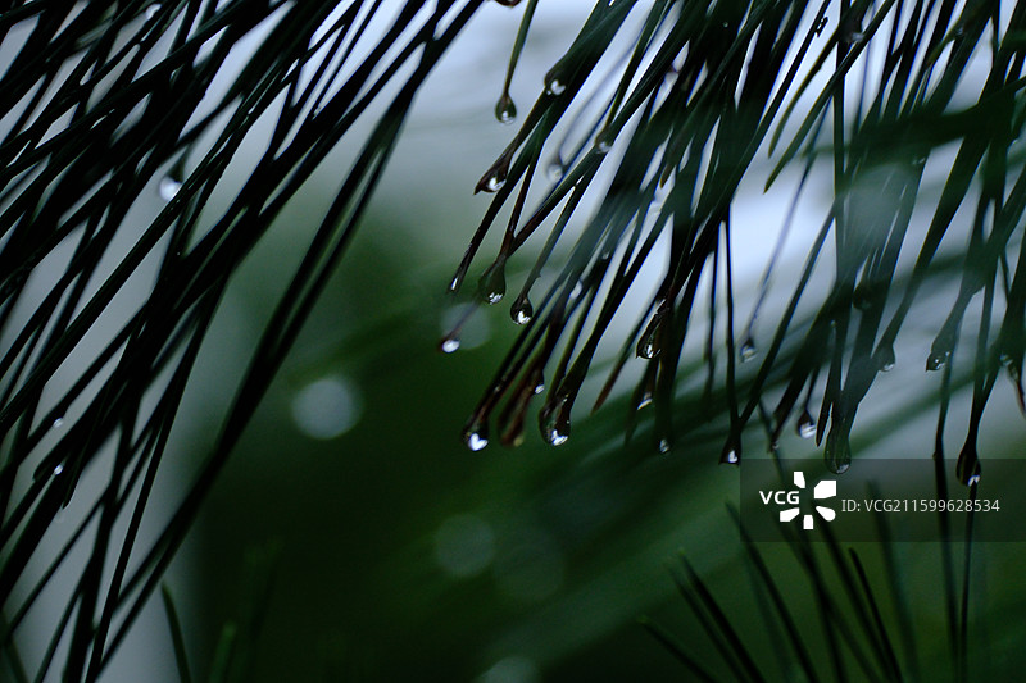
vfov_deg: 4.5
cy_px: 342
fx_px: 8690
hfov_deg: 6.8
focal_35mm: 305
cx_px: 513
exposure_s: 1/125
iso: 800
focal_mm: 203
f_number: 8
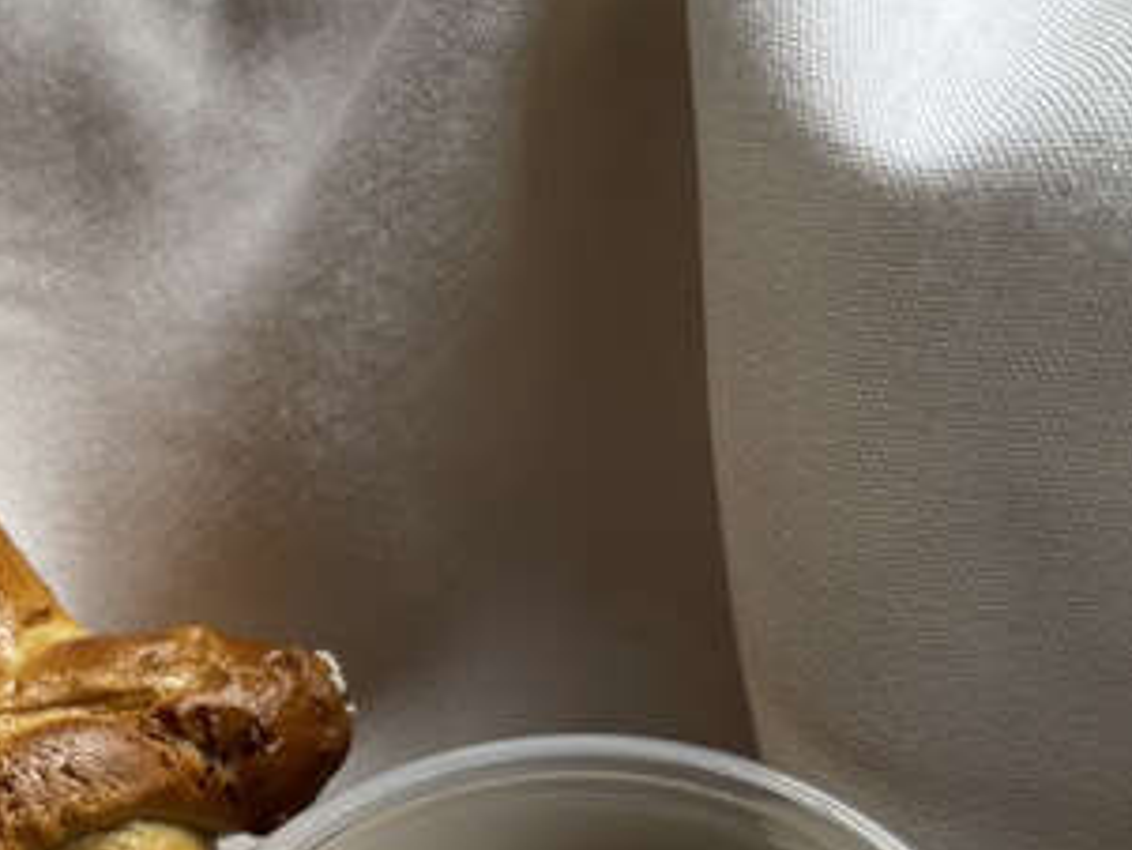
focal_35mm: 69
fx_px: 2257
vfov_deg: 20.4
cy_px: 906
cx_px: -165
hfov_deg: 25.7
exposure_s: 1/120
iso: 50
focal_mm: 5.1
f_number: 1.6
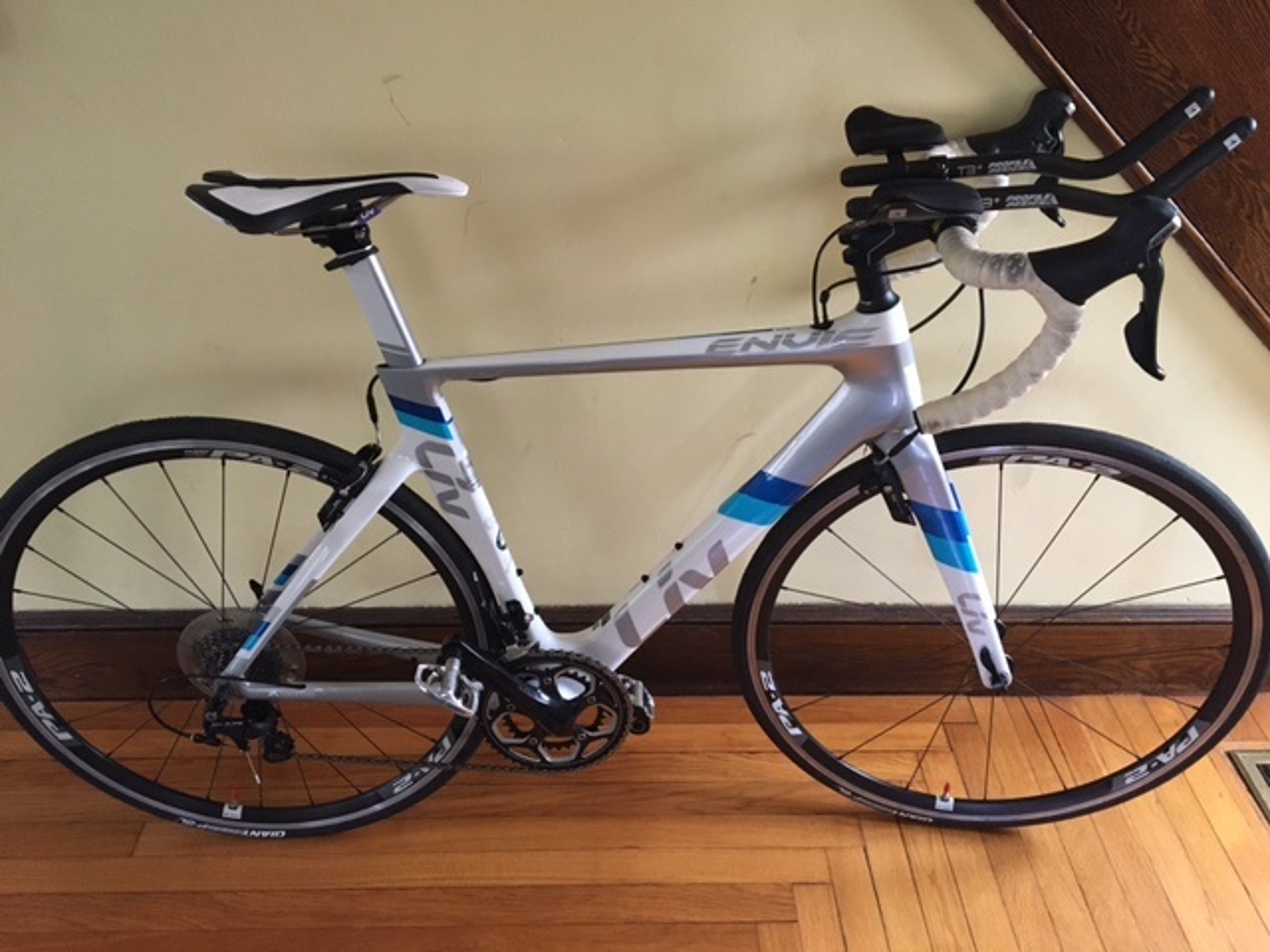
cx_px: 635
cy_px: 476
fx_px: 1064
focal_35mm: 29
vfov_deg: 48.2
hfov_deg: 61.7
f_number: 2.2
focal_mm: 4.15
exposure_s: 1/30
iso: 200
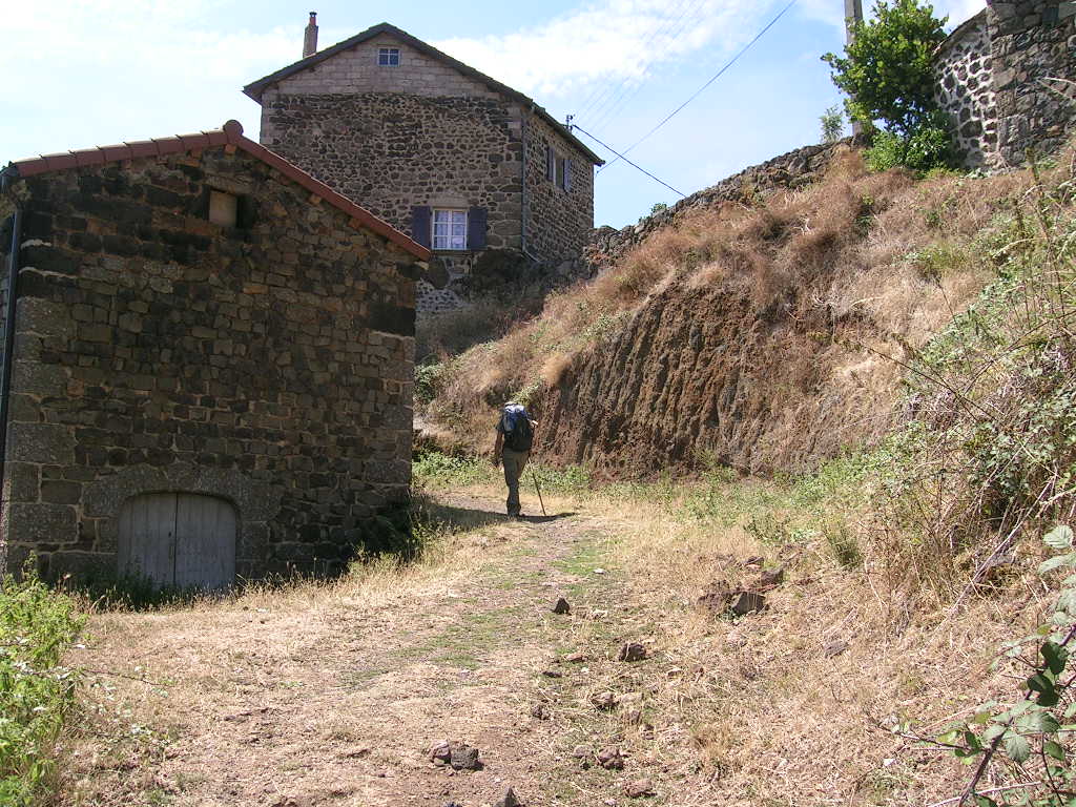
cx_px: 538
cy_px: 404
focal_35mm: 35
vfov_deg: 40.7
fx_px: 1088
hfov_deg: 52.6
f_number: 4.8
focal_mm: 5.4
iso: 50
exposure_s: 1/211
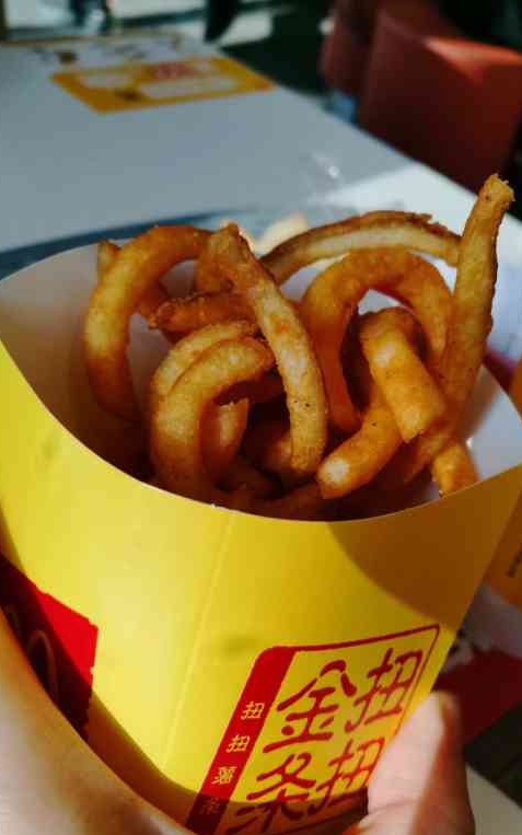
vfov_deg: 55.1
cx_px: 314
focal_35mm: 35
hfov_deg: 36.2
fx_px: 797
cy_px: 476
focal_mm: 3.95
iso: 50
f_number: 1.8
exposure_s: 1/385
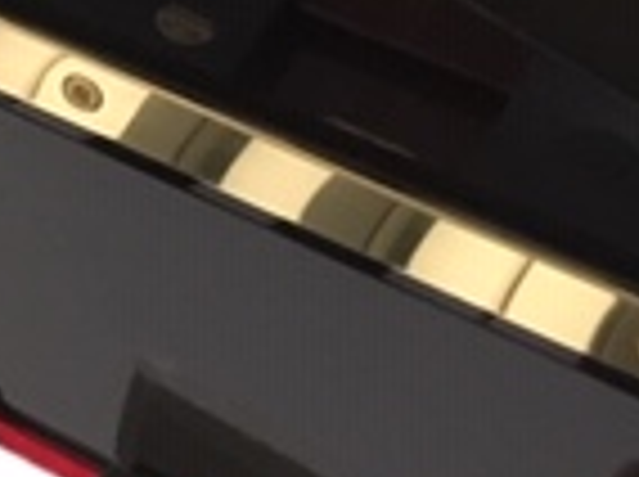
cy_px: -252
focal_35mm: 131
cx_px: -576
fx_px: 2414
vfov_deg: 10.8
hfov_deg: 13.3
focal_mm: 4.15
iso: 250
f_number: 2.2
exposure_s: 1/17
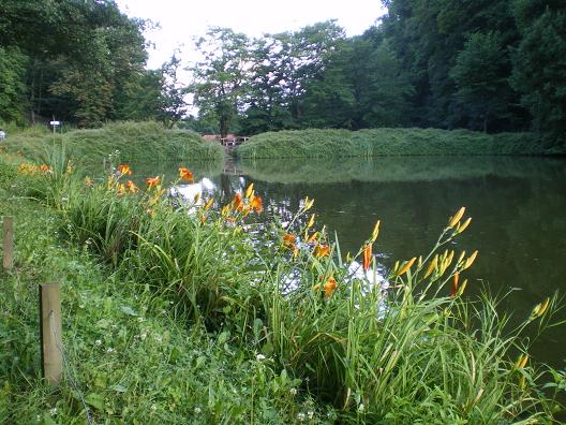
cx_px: 283
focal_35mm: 38
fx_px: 621
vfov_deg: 37.7
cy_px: 212
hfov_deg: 49.0
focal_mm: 6.3
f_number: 3.1
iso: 160
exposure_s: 1/50
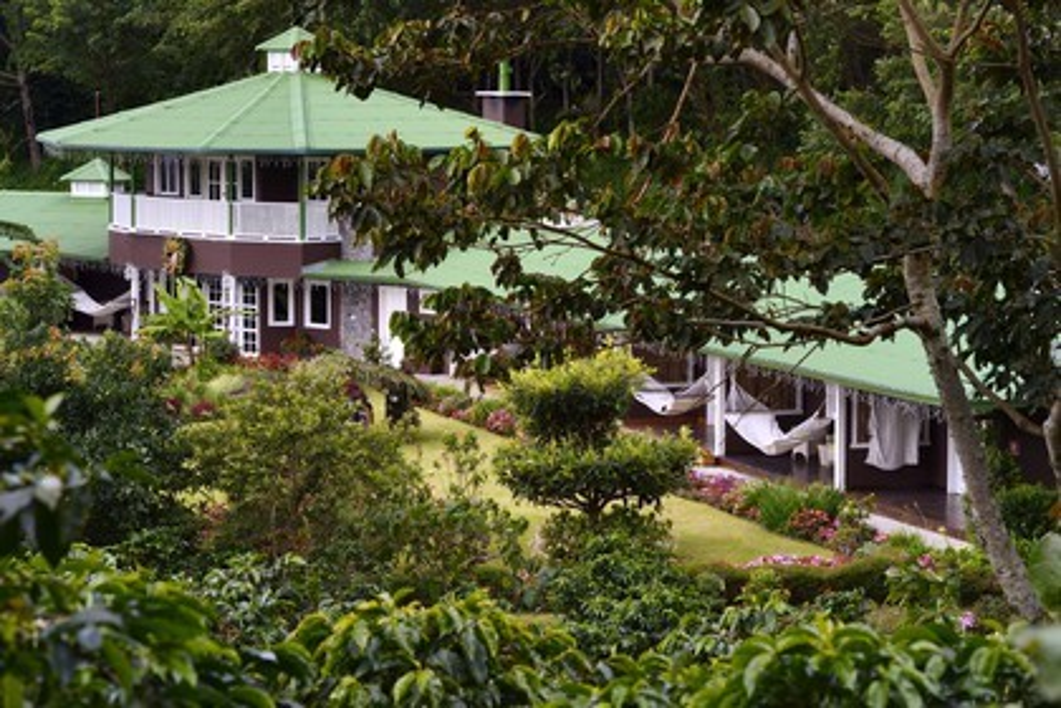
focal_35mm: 110
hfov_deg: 18.6
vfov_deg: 12.5
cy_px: 354
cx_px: 530
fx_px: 3242
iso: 400
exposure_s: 1/160
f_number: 10
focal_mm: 110
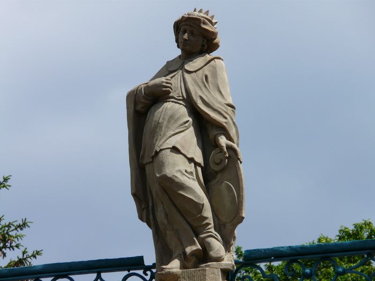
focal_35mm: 380
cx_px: 188
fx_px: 4117
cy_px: 140
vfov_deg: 3.9
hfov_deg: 5.2
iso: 100
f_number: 6.3
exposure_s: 1/500
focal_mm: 62.4
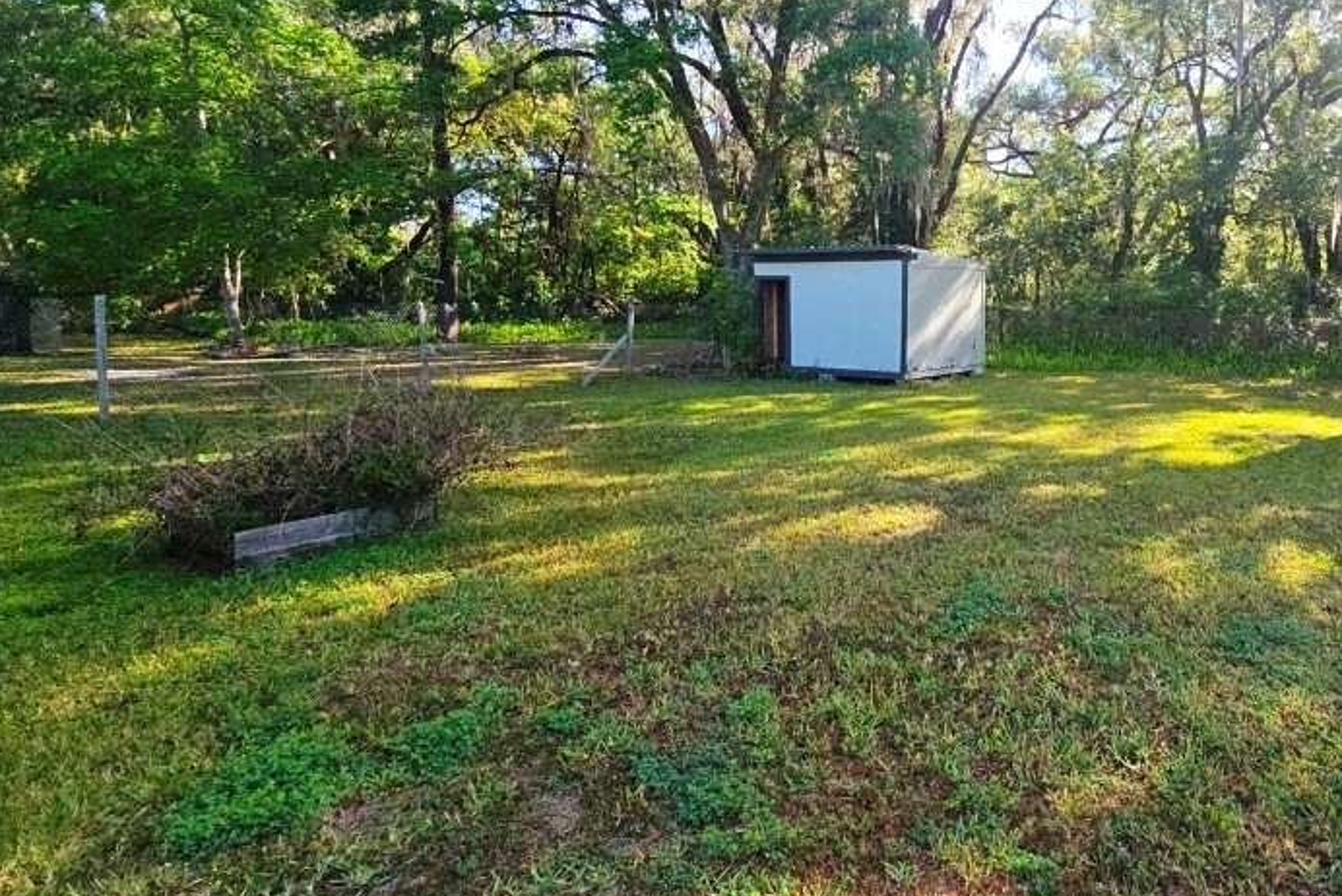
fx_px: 746
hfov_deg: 80.3
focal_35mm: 20
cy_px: 334
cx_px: 925
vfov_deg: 61.1
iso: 50
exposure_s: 1/575
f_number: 2.2
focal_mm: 2.2
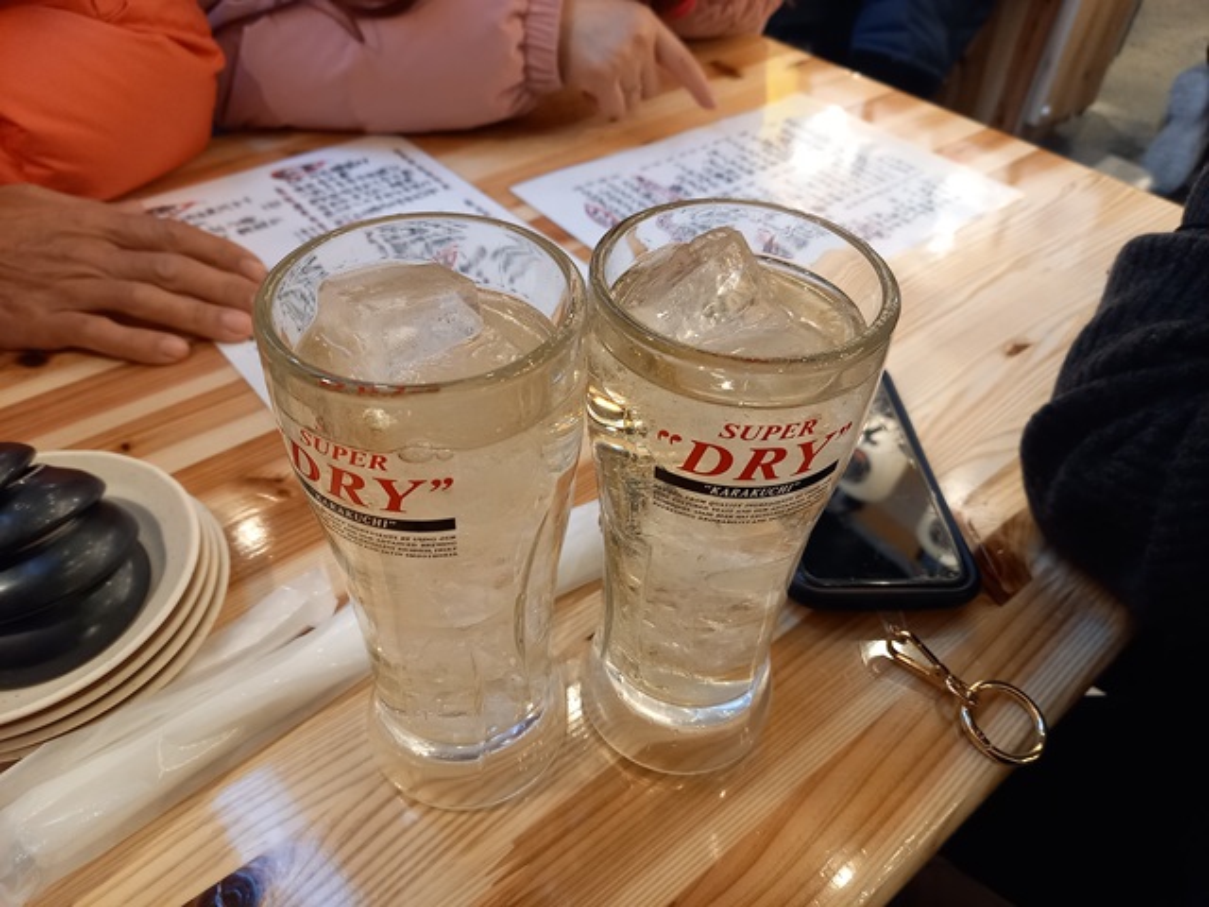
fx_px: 873
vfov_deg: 54.9
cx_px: 604
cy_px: 454
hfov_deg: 69.4
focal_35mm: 25
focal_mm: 4.65
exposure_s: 1/60
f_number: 1.8
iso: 320
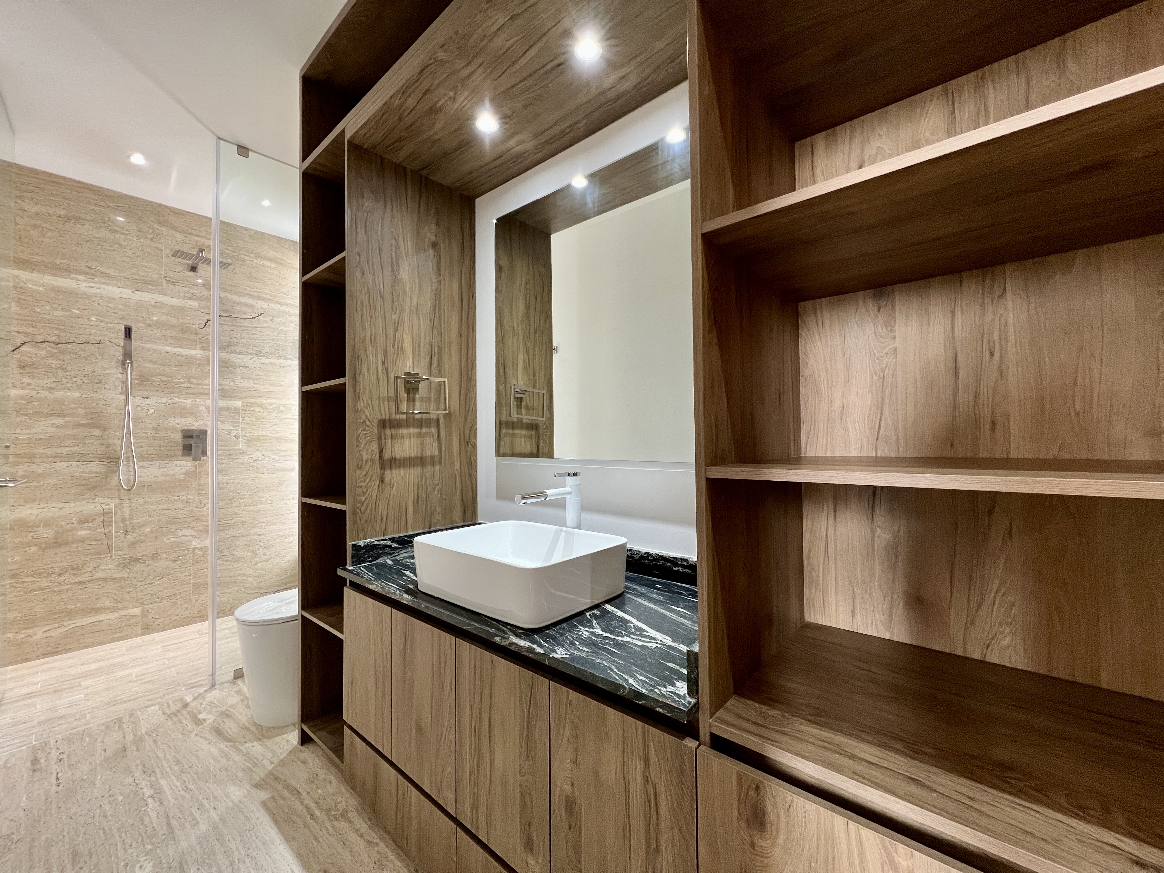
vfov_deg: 89.9
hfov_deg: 106.2
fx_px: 437
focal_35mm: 13
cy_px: 436
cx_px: 582
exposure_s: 1/60
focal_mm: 1.57
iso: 250
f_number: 1.8
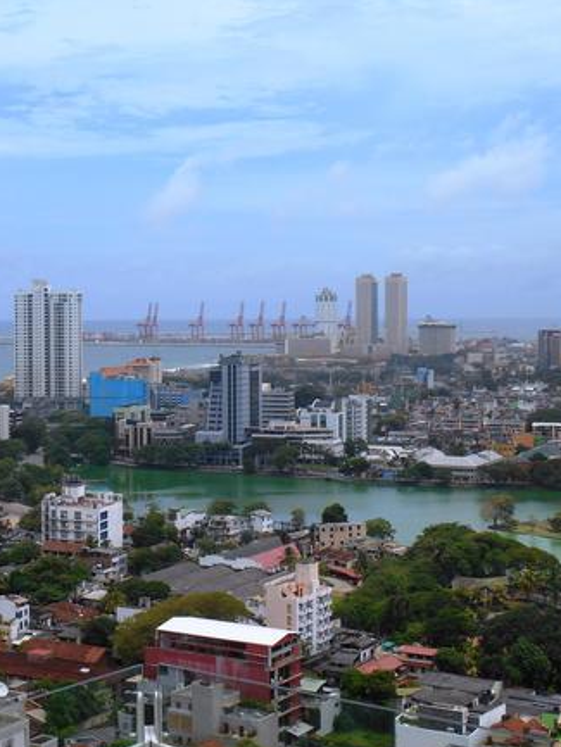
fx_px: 1469
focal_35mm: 68
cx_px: 161
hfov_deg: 21.5
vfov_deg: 28.5
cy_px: 354
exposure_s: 1/1250
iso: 80
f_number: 4
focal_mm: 8.3
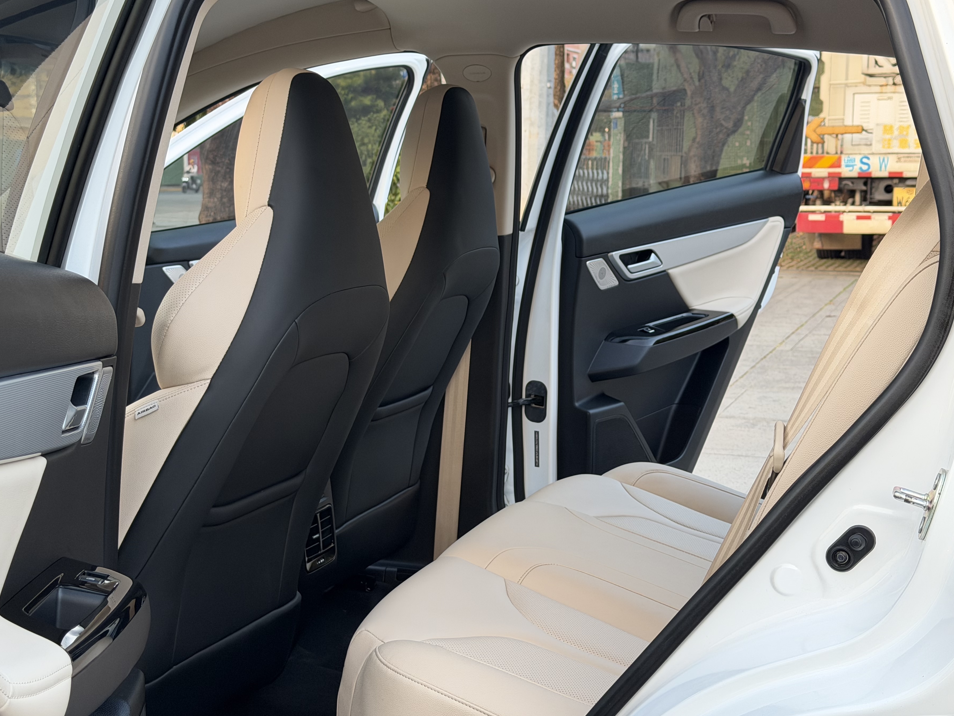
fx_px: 1488
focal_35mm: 54
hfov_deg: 35.5
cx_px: 420
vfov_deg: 27.0
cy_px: 339
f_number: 1.78
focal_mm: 6.76
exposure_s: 1/100
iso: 80
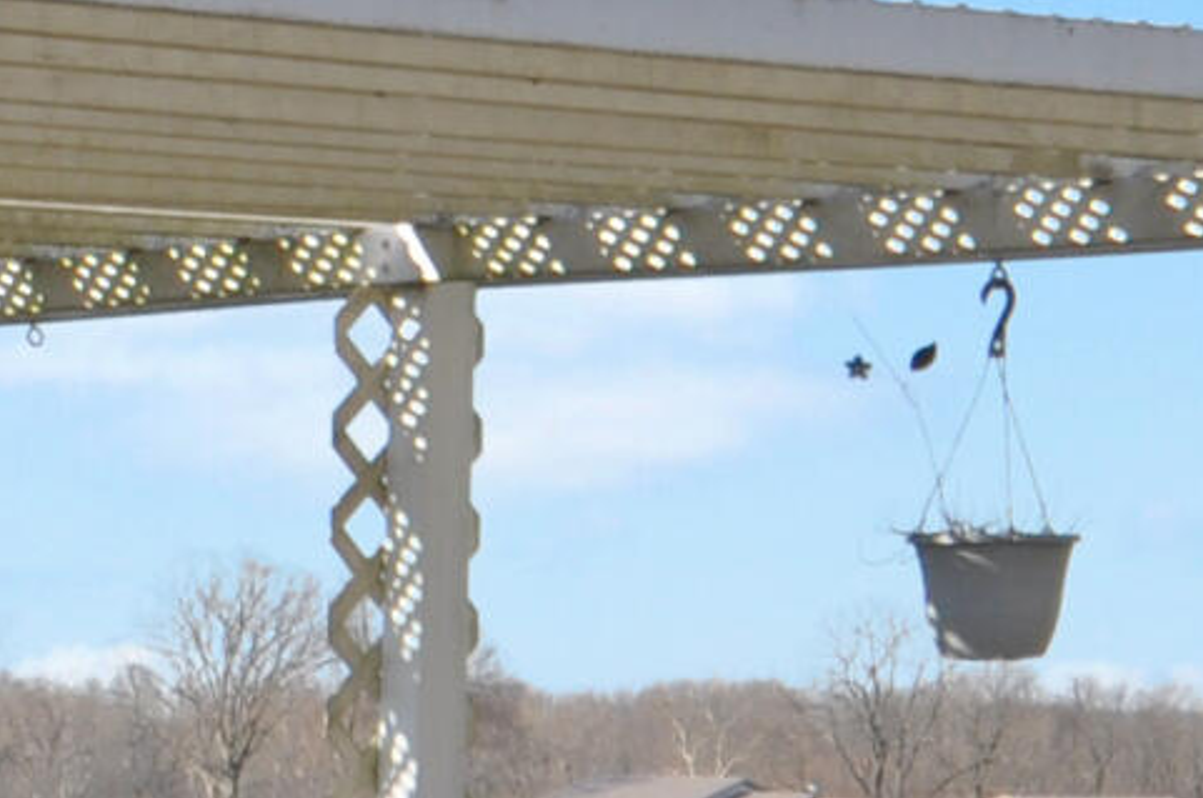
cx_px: -238
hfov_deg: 9.9
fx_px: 6872
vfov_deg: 6.6
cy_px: 608
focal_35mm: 206
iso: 200
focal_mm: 22
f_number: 8
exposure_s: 1/250
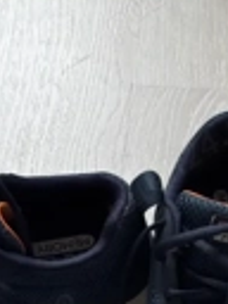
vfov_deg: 18.0
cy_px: 192
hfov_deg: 13.5
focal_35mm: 109
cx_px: 45
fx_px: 957
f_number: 1.78
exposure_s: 1/61
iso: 125
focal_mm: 6.76
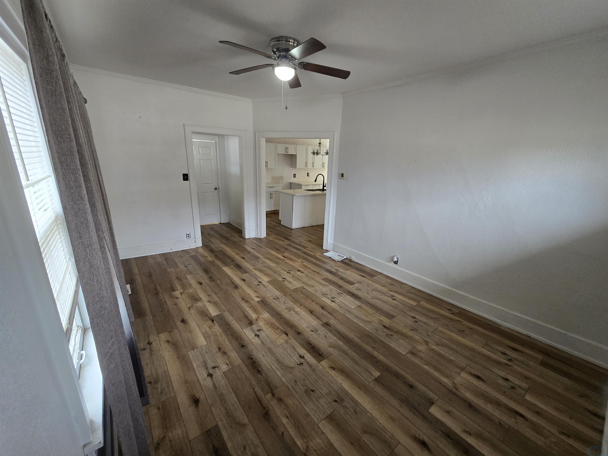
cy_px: 228
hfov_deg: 106.2
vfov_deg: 89.9
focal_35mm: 13
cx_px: 304
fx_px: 228
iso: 200
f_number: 2.2
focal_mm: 2.2
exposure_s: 1/60
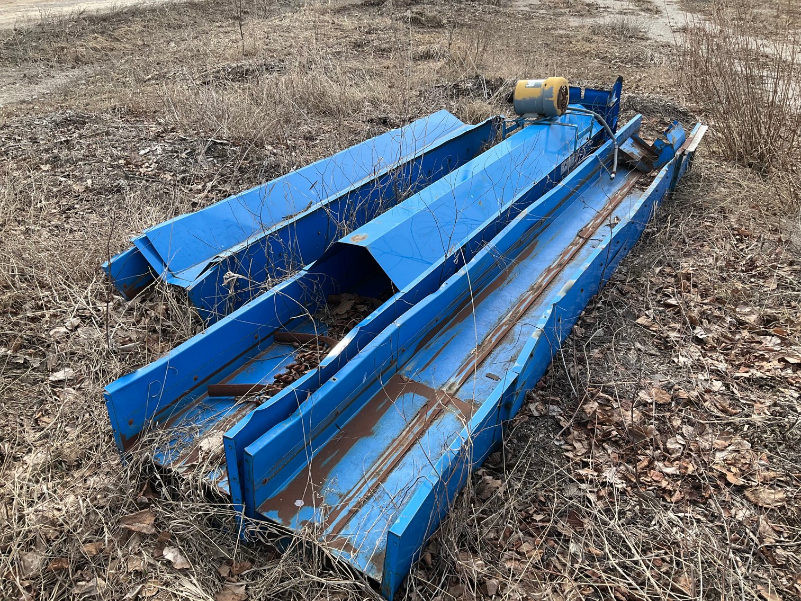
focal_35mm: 29
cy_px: 300
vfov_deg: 48.2
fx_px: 671
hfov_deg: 61.7
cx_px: 400
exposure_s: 1/446
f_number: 1.8
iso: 25
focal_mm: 3
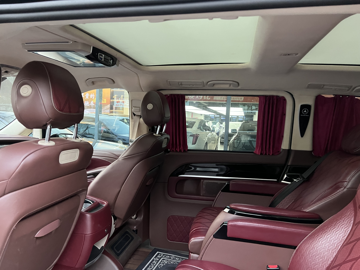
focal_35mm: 26
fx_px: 270
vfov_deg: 53.1
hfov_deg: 67.3
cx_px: 180
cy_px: 135
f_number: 1.5
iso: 500
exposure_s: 1/47
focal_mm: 5.7
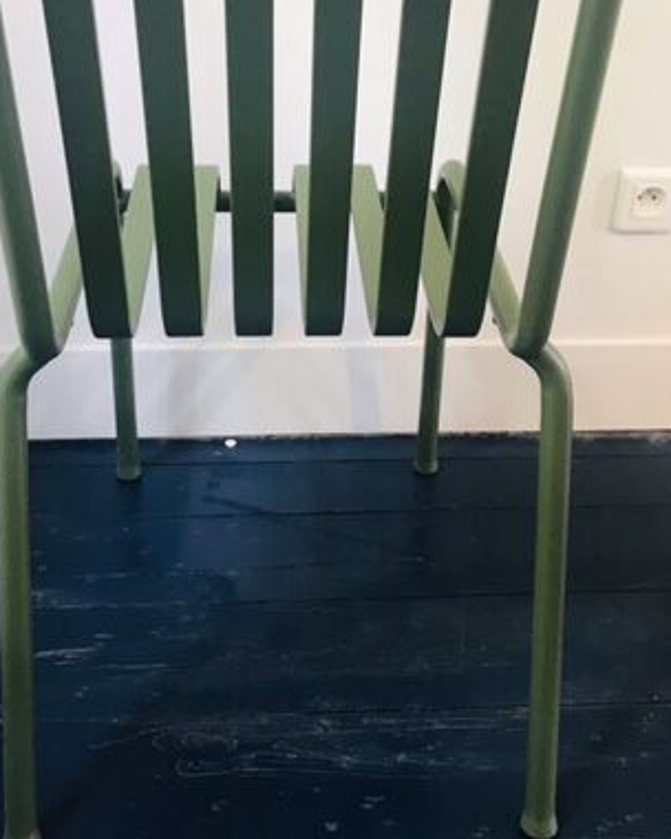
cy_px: 245
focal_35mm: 46
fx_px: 1142
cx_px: 329
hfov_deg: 32.7
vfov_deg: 39.6
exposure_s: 1/17
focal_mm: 3.99
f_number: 1.8
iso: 40
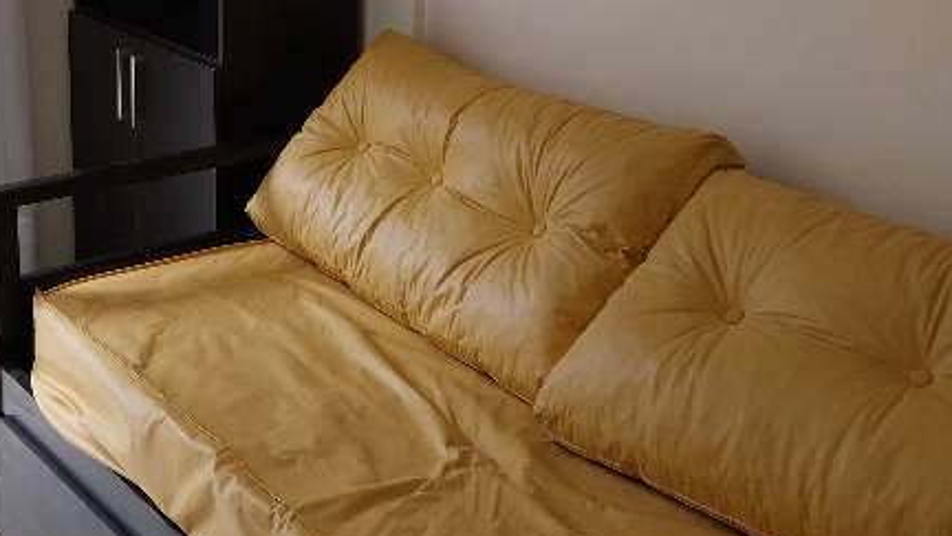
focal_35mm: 59
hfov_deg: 34.9
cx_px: 273
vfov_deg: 19.6
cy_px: -32
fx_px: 1489
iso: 50
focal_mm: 4
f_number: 1.8
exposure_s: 1/100
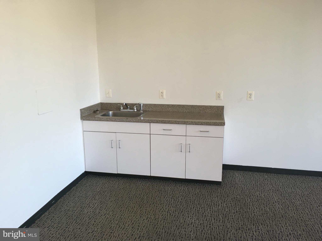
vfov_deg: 48.2
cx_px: 161
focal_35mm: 29
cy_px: 120
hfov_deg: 61.7
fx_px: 270
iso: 50
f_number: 2.2
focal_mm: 4.15
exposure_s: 1/30
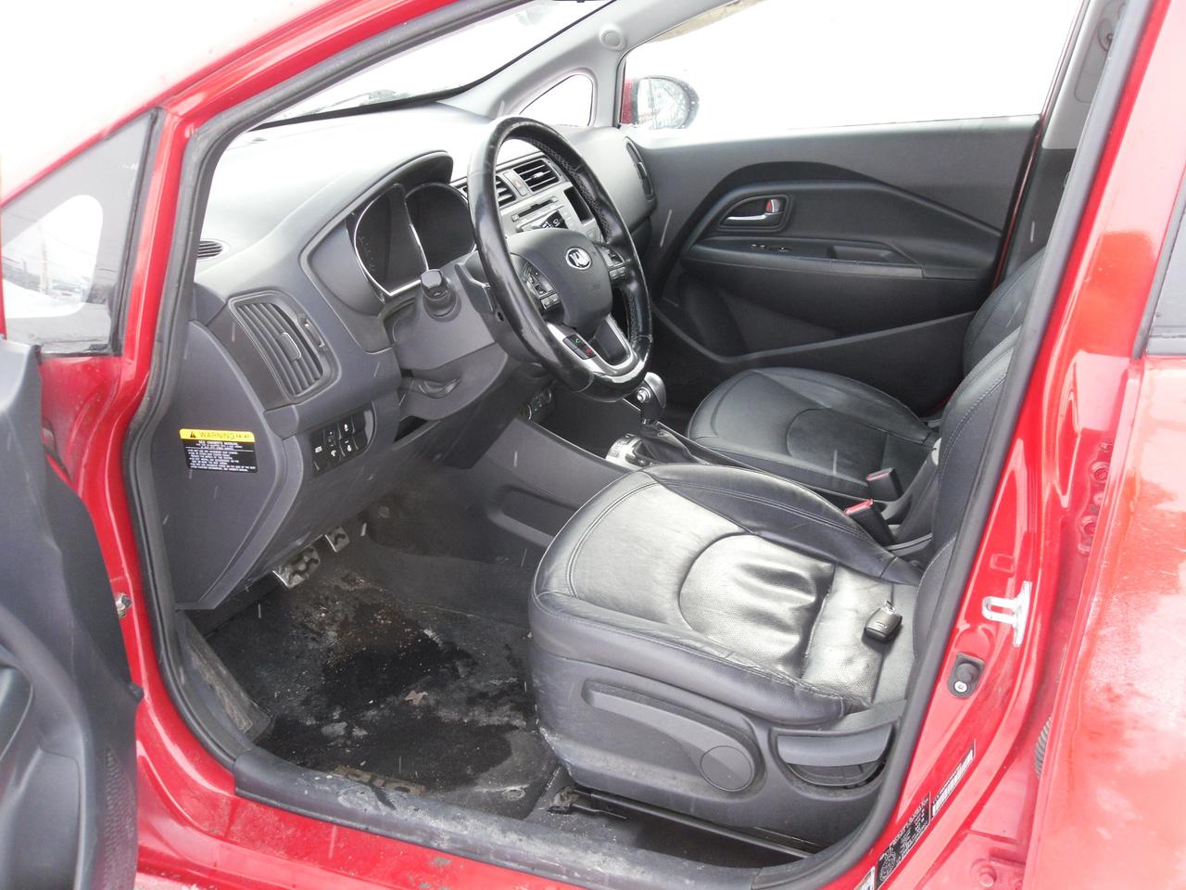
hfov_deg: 52.6
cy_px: 445
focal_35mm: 35
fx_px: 1199
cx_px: 593
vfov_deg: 40.7
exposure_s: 1/90
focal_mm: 6.3
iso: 100
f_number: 3.5
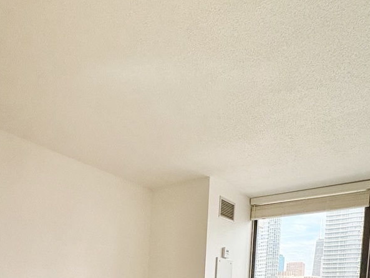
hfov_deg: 53.3
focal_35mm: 34
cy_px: 322
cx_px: 137
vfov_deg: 34.6
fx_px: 363
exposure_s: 1/60
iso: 500
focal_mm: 2.22
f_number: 2.2
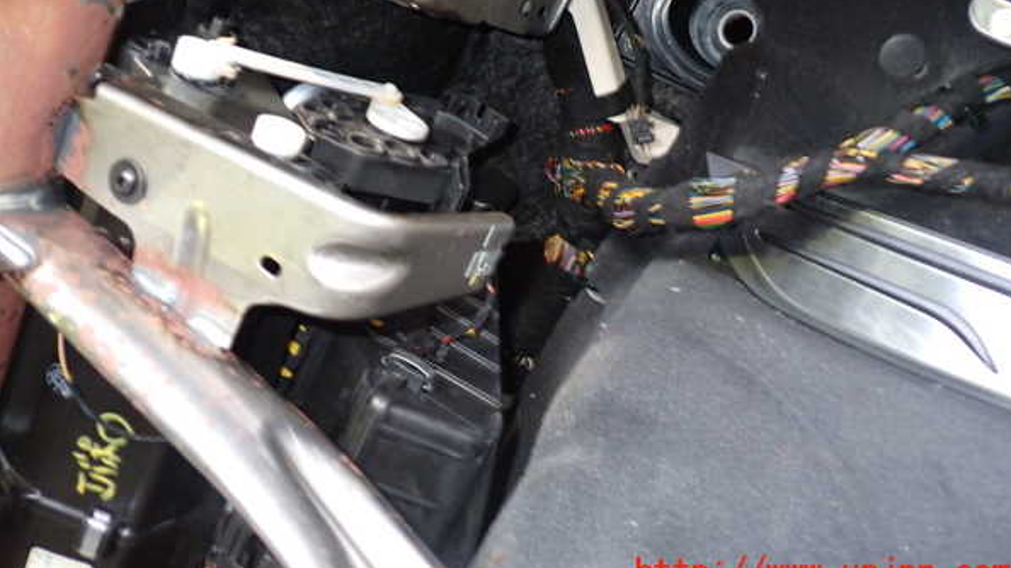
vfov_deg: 35.4
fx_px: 885
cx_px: 509
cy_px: 213
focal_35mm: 33
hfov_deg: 59.5
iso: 800
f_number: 6.3
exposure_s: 1/4
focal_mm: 5.4
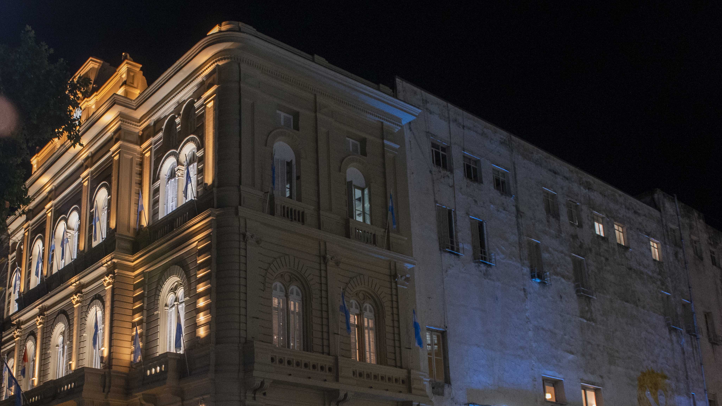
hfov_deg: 52.3
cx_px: 206
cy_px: 326
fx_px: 708
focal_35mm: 37
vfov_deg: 31.2
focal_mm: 24
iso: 4000
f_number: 5
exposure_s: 1/100
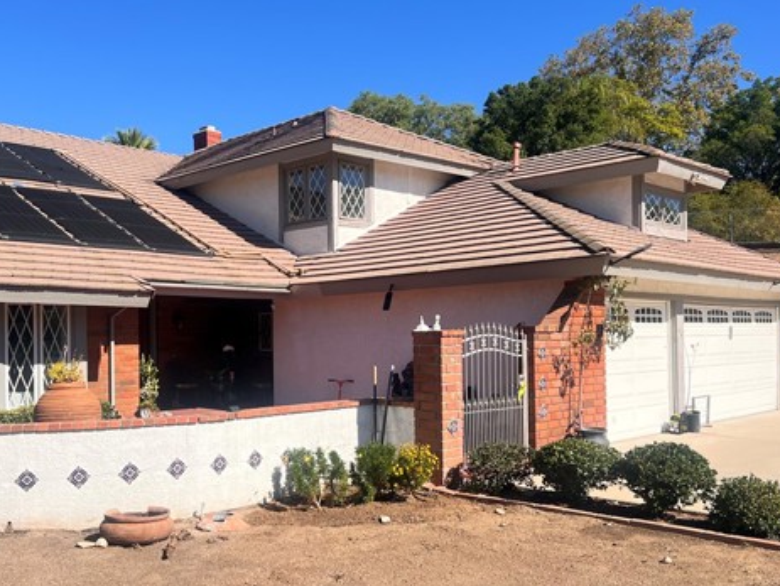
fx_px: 812
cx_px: 289
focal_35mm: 36
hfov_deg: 50.8
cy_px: 321
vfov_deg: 39.7
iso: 50
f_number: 1.5
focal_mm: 5.7
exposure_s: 1/3704
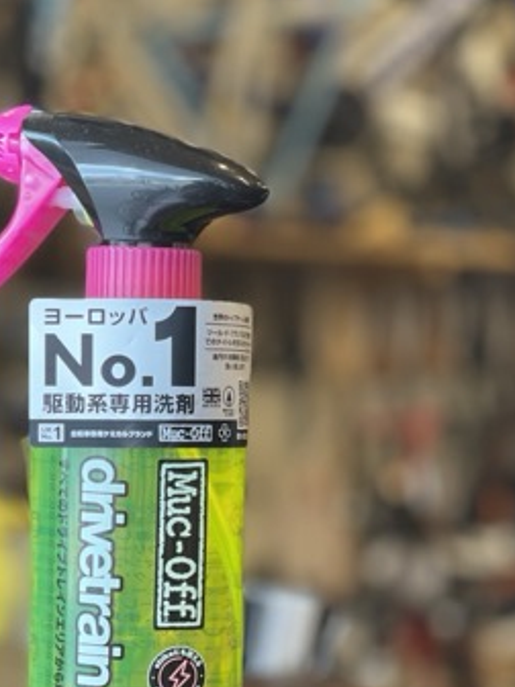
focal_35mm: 99
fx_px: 1964
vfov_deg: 19.7
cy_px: 521
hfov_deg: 14.9
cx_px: 131
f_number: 2
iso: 160
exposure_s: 1/120
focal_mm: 6
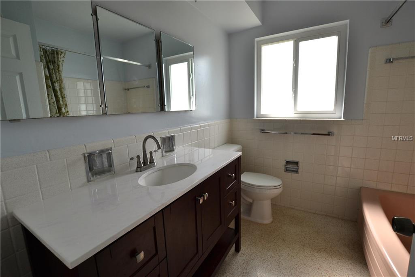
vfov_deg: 77.3
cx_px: 208
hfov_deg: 100.4
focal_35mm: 15
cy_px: 138
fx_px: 173
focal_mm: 10
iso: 140
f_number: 5.6
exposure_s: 1/60
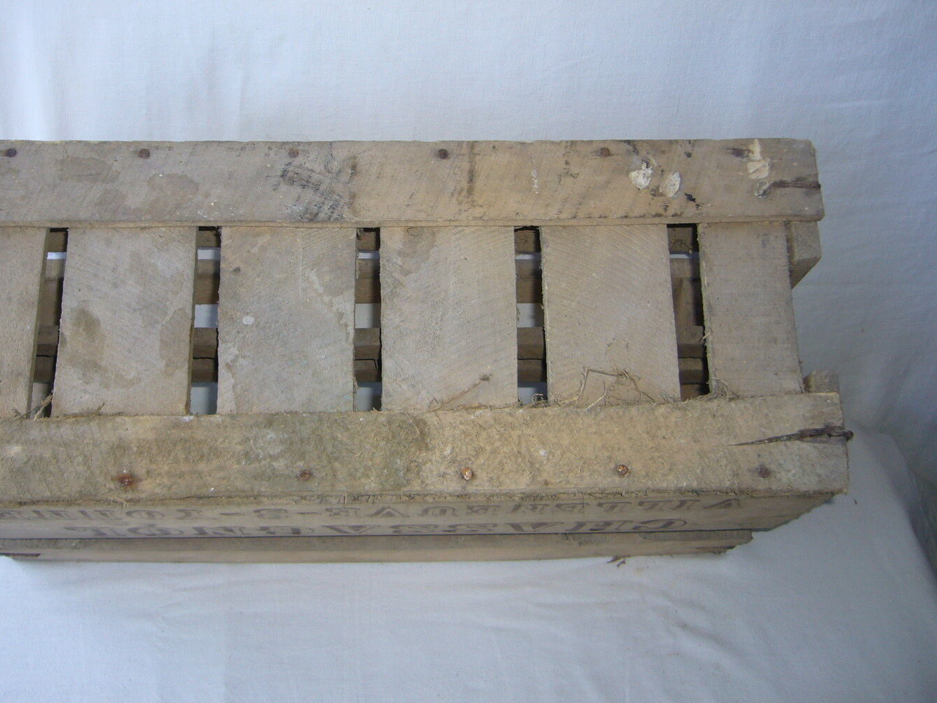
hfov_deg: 44.6
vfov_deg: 34.3
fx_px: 1137
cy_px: 290
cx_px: 381
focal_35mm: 42
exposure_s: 1/60
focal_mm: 5.8
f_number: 2.8
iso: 80
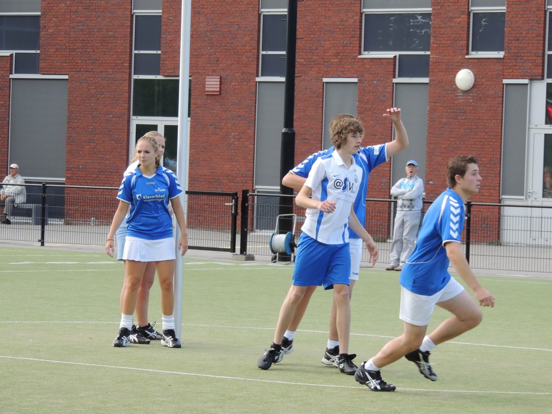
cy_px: 207
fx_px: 2711
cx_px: 276
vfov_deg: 8.7
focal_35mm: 170
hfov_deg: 11.6
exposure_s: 1/400
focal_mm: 30.3
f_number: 4.5
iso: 400
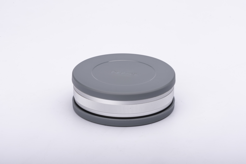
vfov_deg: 13.1
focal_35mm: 105
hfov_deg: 19.5
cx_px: 123
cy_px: 82
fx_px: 718
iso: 100
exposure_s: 1/200
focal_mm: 105
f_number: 29
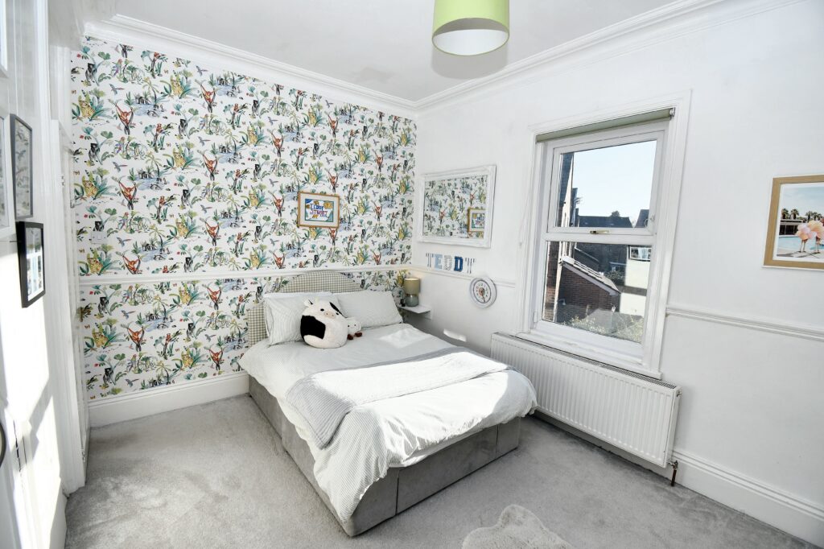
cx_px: 412
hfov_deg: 100.4
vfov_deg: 77.3
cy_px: 274
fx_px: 343
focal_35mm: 15
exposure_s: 1/400
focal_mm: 10
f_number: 8
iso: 400
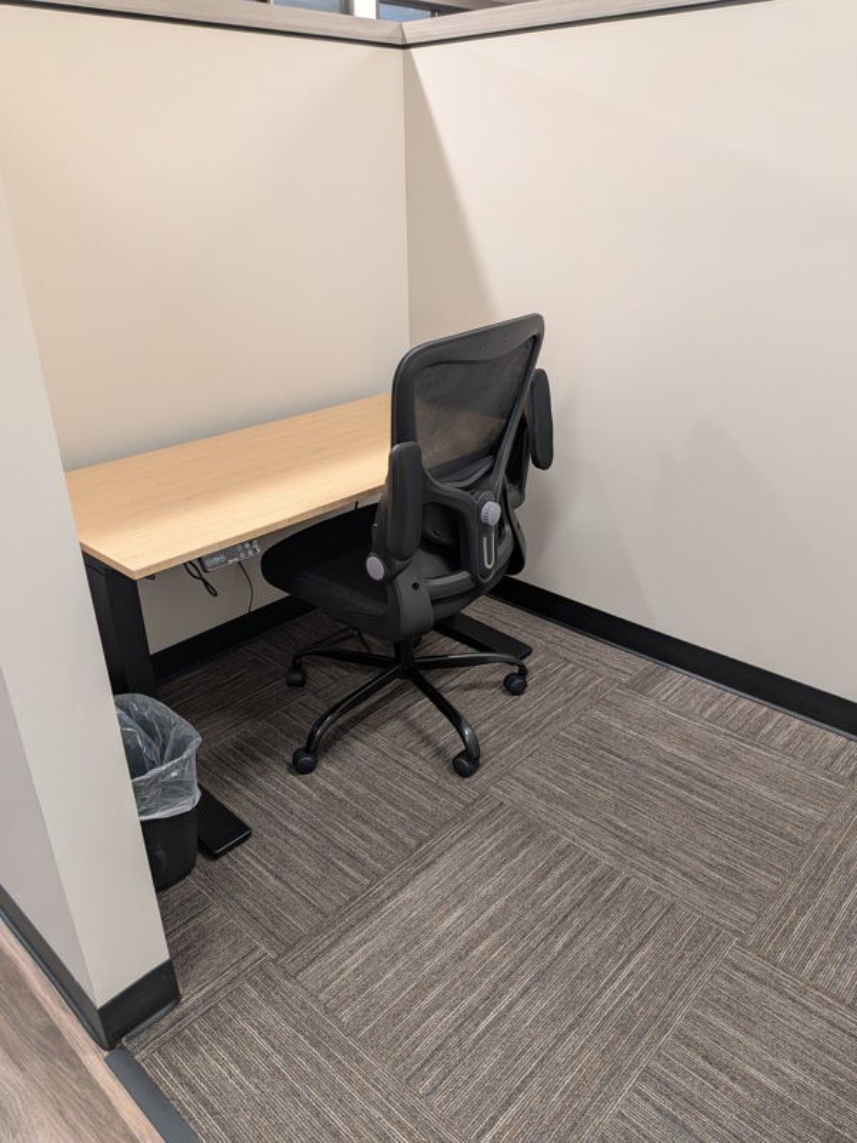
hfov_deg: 56.8
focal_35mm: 24
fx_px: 792
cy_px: 572
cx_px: 428
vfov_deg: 71.6
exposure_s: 1/23.9
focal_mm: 4.53
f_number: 1.7
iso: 91
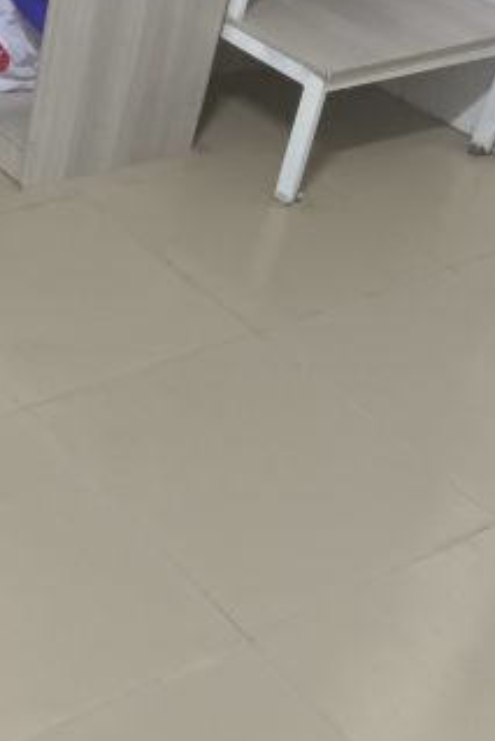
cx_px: -205
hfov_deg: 20.1
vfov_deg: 33.0
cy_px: 223
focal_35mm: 60
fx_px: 1236
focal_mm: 5.59
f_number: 1.88
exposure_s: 1/33.3
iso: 1753
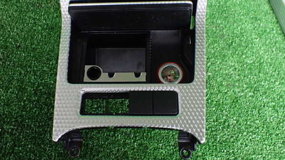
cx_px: 143
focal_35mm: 33
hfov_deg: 59.5
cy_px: 73
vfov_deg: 35.6
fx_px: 249
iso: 800
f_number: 2.3
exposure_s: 1/100
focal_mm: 5.4
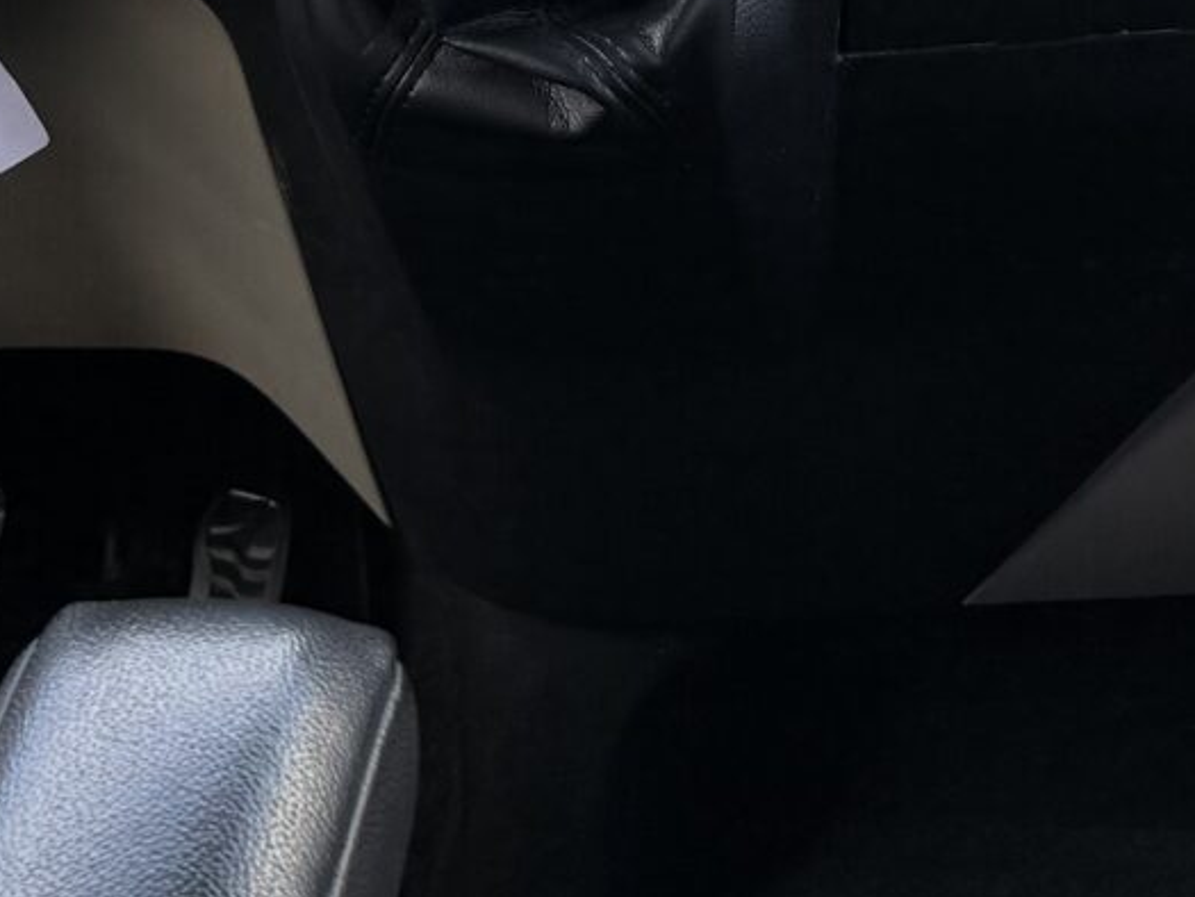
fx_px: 4040
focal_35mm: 117
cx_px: 1004
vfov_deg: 11.7
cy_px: -692
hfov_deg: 16.7
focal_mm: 6.76
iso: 80
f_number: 1.78
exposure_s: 1/488
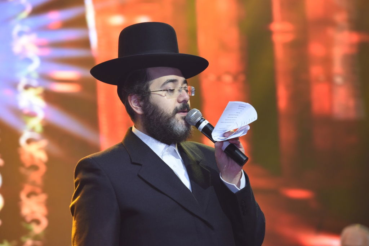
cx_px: 184
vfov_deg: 7.4
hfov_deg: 11.1
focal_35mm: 185
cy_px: 123
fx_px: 1896
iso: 1600
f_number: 5
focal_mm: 185
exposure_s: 1/100
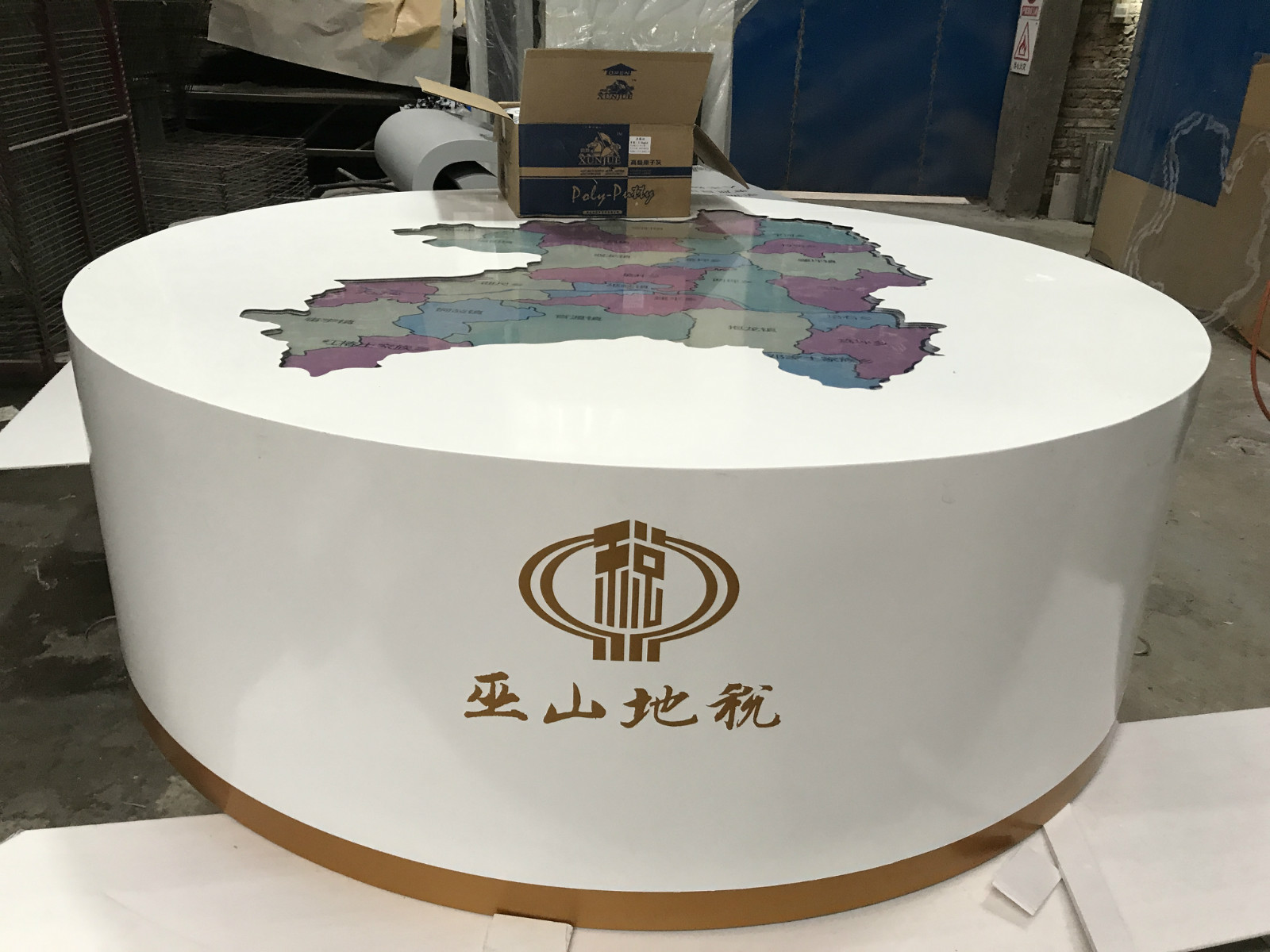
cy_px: 476
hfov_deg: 63.4
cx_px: 635
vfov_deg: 49.7
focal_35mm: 28
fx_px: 1027
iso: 40
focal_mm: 3.99
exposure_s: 1/33
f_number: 1.8
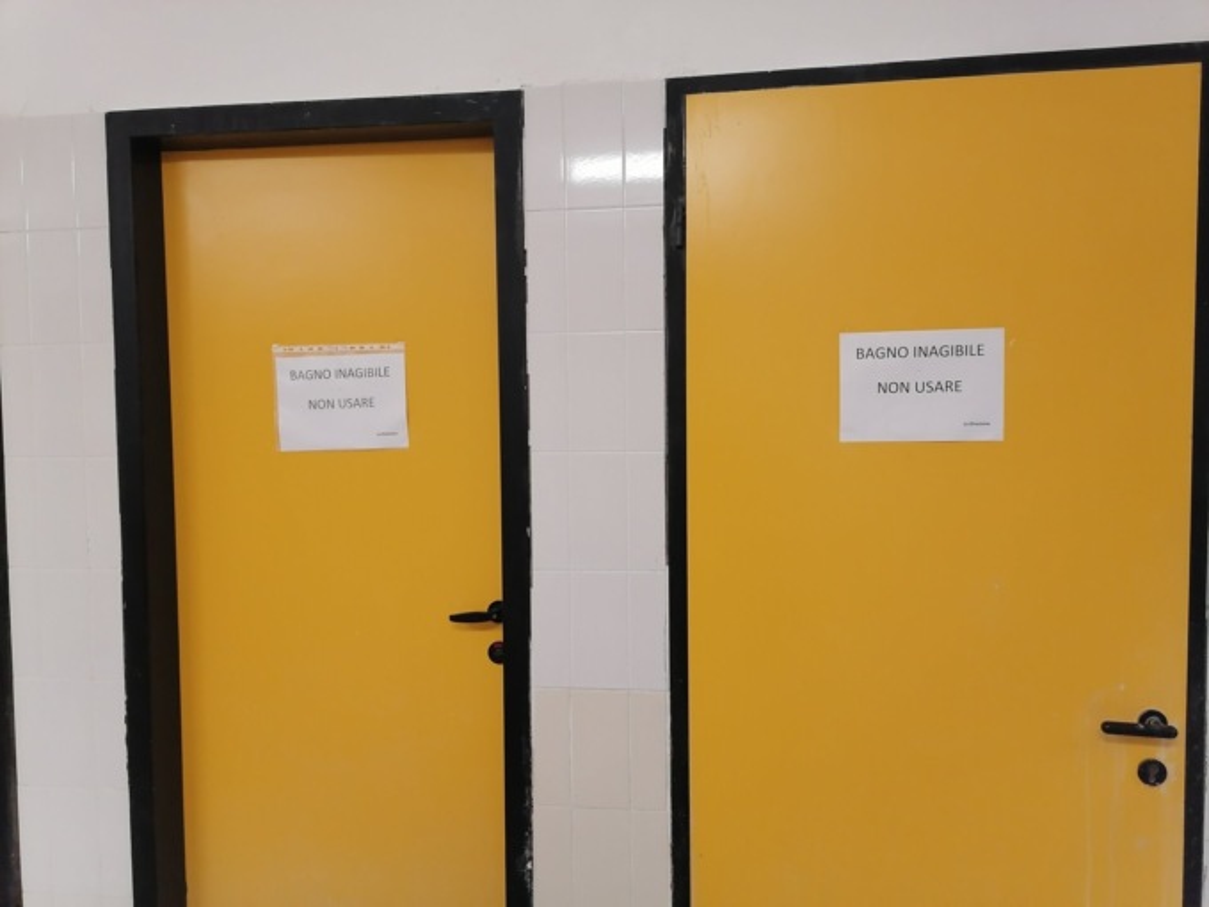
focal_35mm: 27
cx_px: 604
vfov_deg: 51.4
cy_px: 454
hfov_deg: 65.3
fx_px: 943
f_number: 1.8
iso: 400
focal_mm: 5.3
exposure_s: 1/50
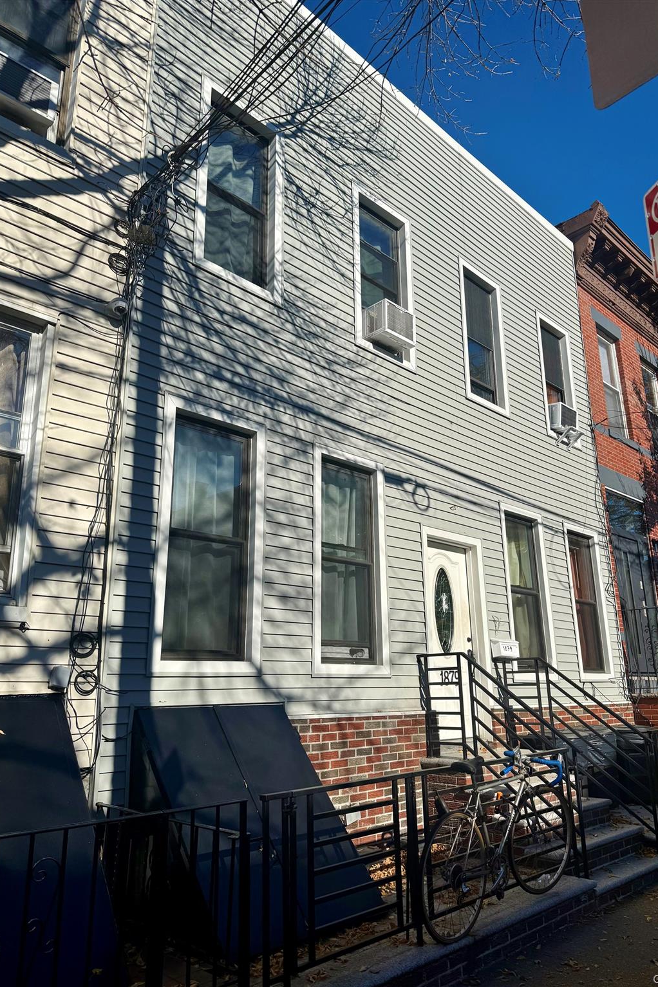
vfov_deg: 71.5
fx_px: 686
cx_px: 356
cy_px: 494
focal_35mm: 25
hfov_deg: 51.2
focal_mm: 6.76
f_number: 1.78
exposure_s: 1/8130
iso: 80
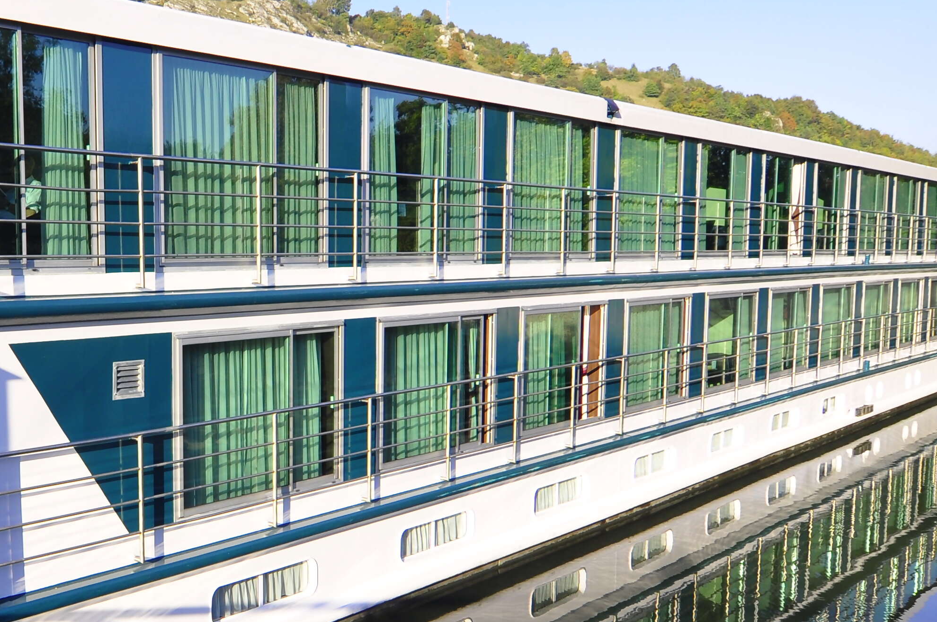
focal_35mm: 39
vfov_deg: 34.0
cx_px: 121
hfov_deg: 45.6
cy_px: 377
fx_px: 1014
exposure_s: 1/200
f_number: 7.1
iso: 200
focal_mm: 12
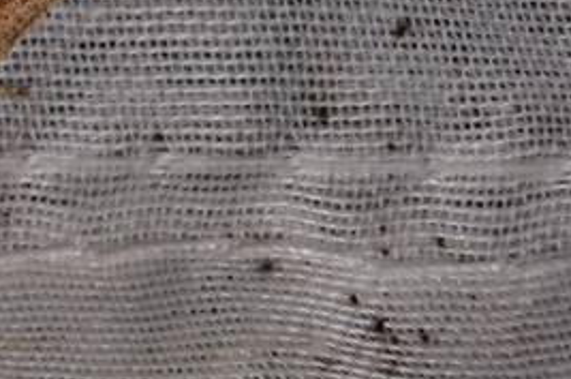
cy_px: -2
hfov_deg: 5.4
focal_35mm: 378
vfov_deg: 3.6
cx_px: -184
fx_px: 5992
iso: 100
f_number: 25
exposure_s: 1/60
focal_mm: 85
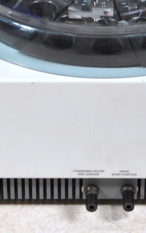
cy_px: -142
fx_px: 1012
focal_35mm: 159
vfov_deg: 12.4
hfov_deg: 8.2
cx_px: 104
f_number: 5.6
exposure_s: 1/160
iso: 200
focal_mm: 32
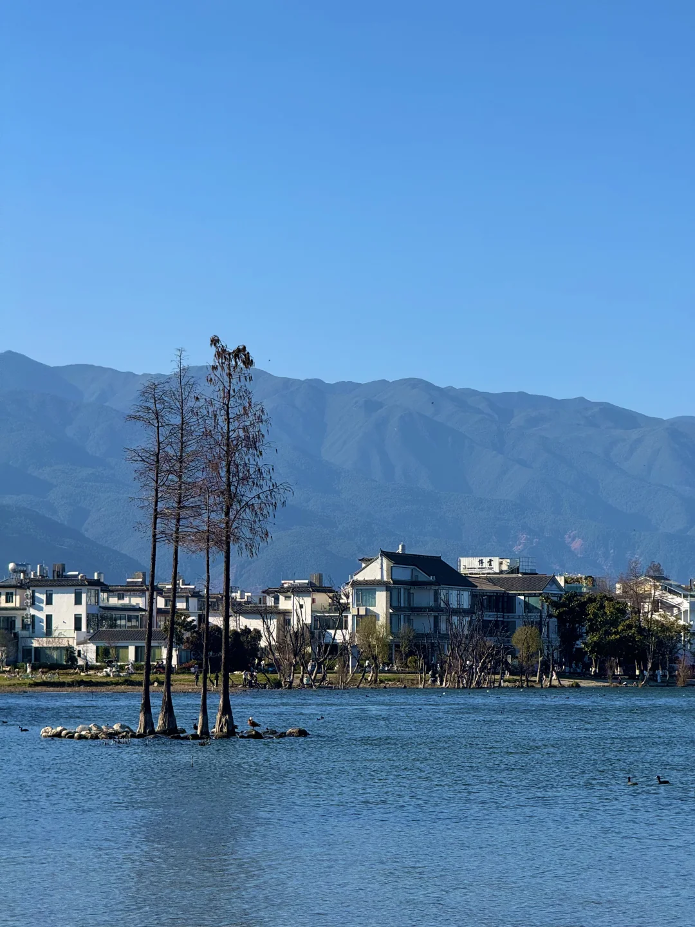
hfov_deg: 12.3
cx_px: 348
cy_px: 464
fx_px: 3212
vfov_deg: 16.4
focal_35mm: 120
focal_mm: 15.66
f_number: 2.8
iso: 50
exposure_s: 1/1248
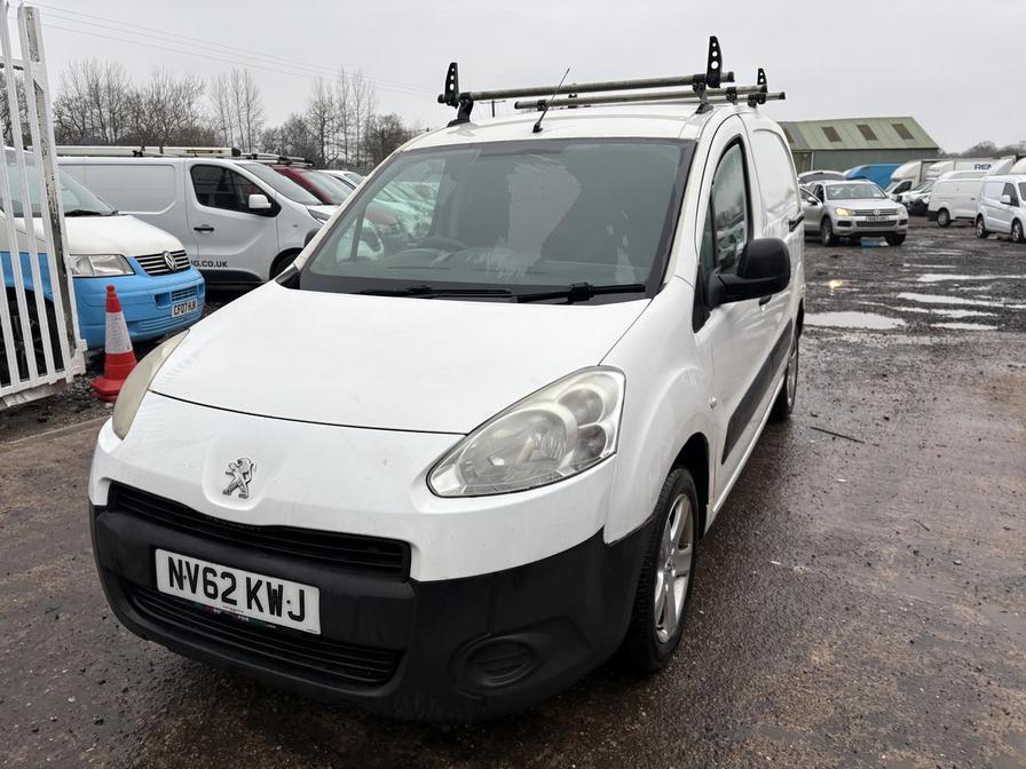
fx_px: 771
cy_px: 384
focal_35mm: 26
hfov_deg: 67.3
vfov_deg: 53.1
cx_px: 513
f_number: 1.6
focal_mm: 5.96
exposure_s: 1/478
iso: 50
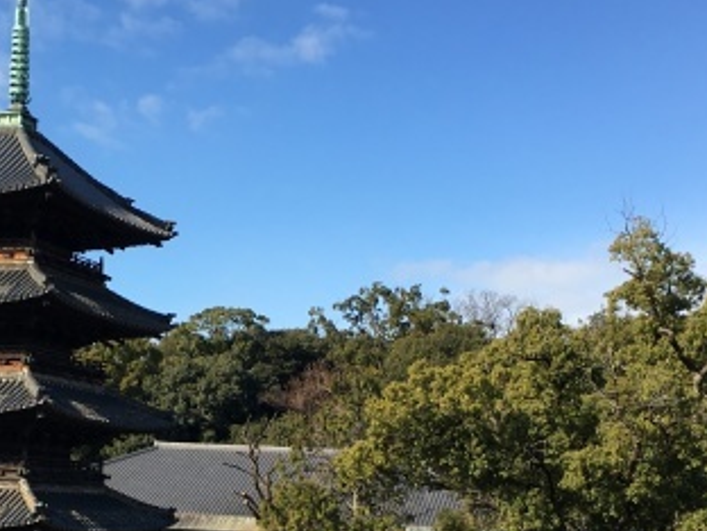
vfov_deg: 21.9
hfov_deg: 29.7
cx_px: 265
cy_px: 503
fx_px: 1328
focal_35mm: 65
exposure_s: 1/1099
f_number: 2.2
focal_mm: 4.15
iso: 25
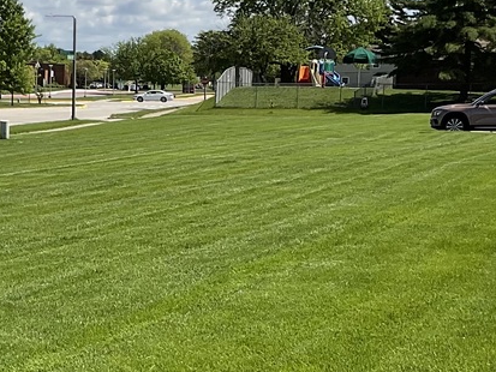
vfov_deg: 14.6
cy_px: 289
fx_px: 1448
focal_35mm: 101
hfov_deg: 19.3
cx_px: 119
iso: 16
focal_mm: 3
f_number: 1.8
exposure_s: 1/2141
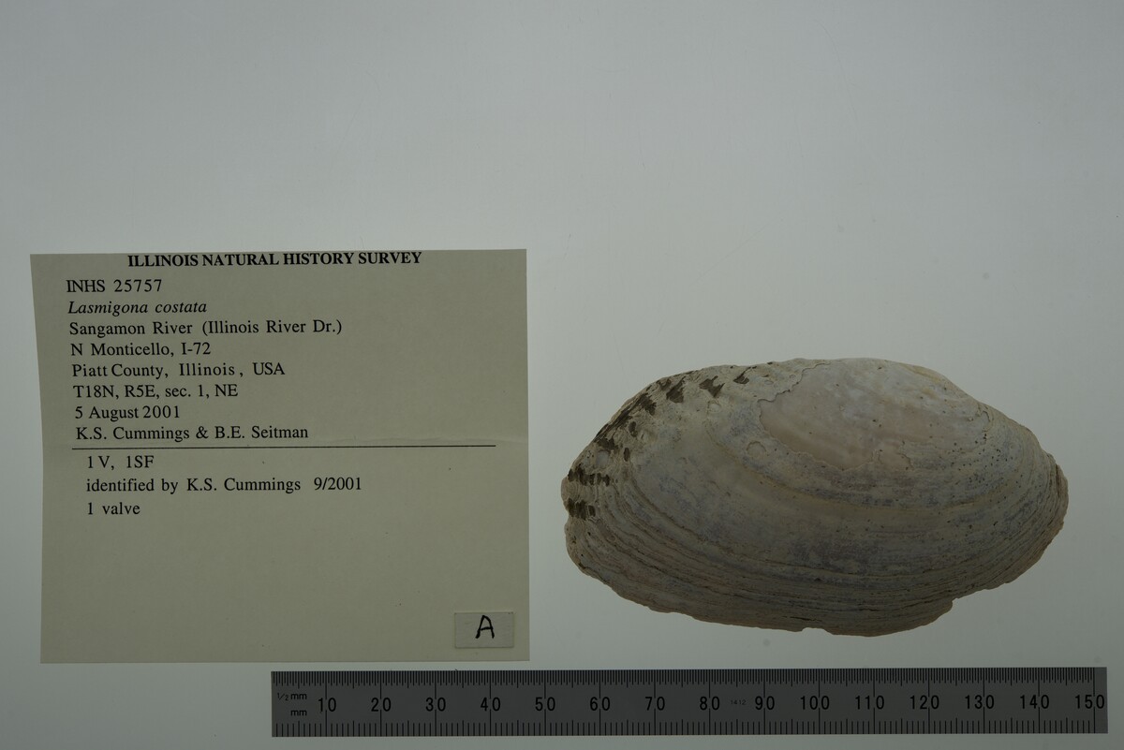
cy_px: 375
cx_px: 562
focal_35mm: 60
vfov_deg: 22.6
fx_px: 1874
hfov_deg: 33.4
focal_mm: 60
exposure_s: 1/200
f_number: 10
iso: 100
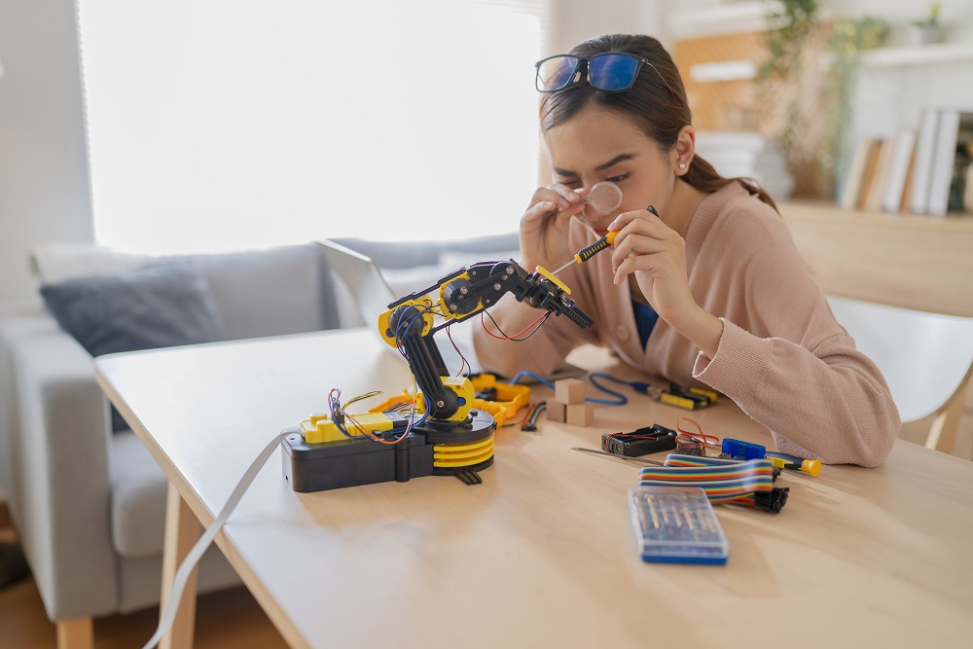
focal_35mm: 35
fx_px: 946
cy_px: 324
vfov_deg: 37.9
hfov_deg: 54.4
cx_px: 486
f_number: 1.6
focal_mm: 35
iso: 640
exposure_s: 1/125
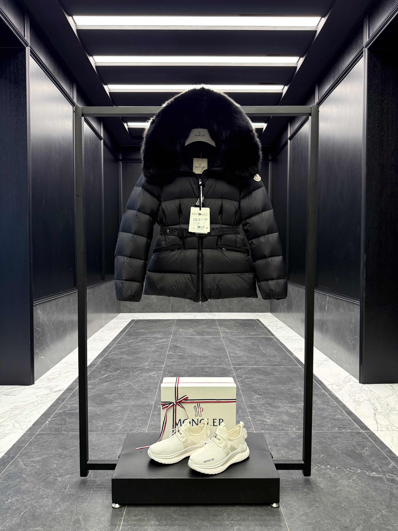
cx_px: 199
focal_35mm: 24
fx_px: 368
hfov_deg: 56.8
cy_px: 266
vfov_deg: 71.6
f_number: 1.78
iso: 250
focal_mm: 6.76
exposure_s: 1/100
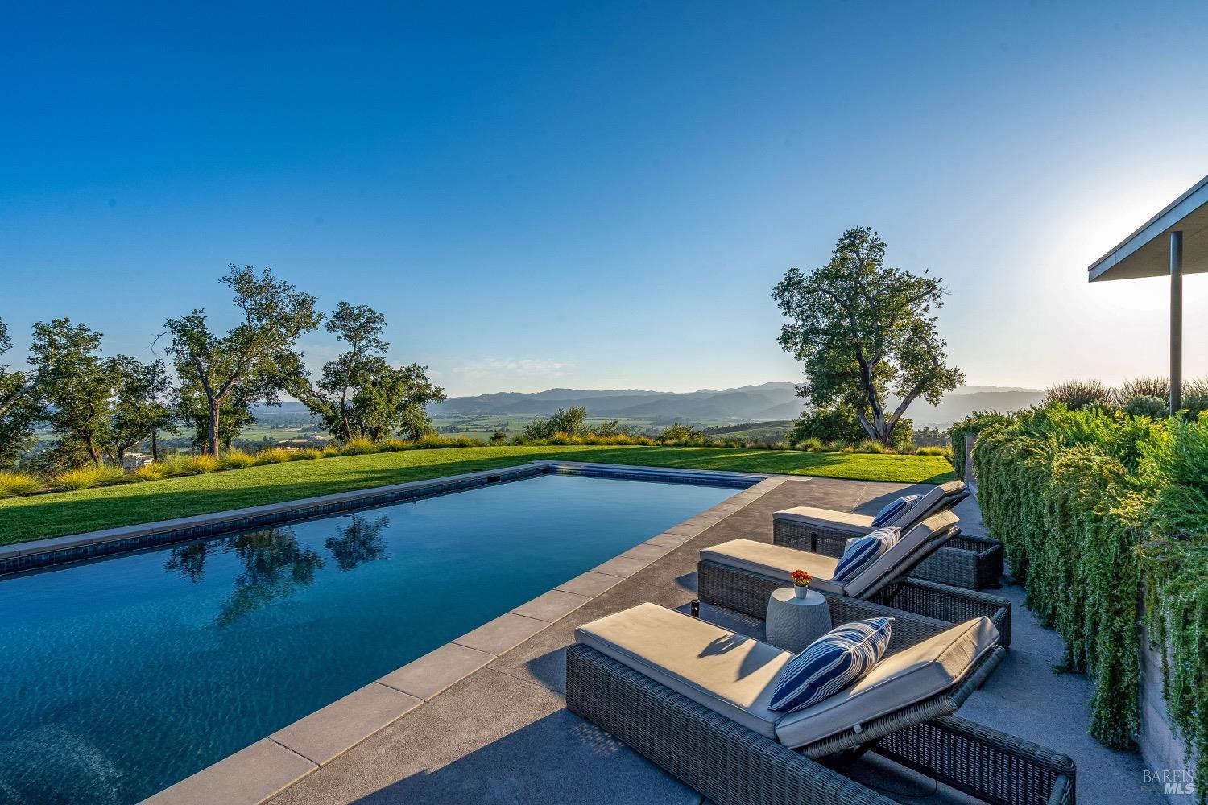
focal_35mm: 16
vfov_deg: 73.7
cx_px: 604
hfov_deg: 96.7
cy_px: 402
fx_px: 537
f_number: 11
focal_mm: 16
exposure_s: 1/320
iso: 320
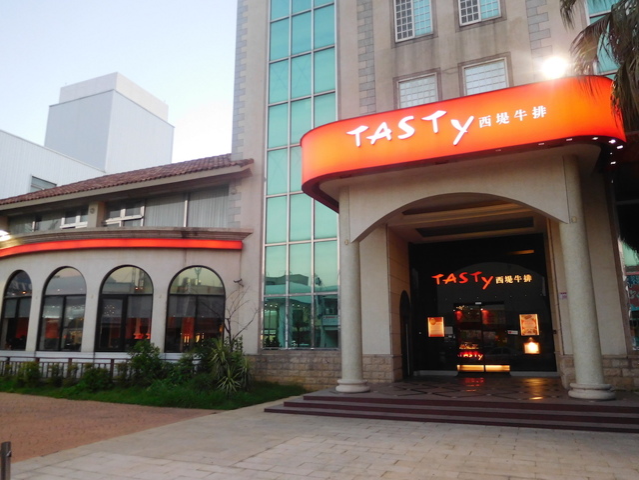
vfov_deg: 54.9
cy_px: 240
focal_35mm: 25
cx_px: 320
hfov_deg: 69.4
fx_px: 461
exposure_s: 1/30
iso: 320
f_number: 3.4
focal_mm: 4.5
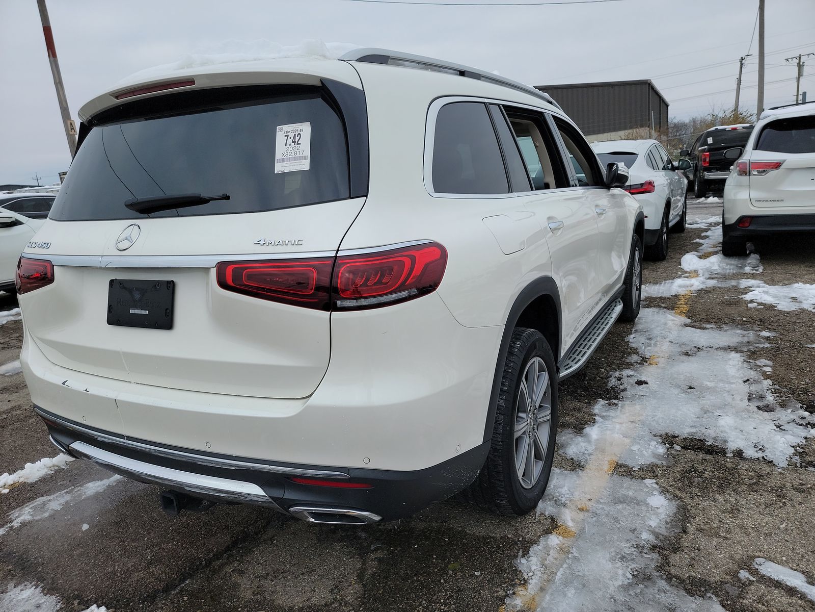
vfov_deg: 56.8
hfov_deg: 71.6
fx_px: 565
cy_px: 306
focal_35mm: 24
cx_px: 408
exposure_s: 1/911
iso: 50
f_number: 1.8
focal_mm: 6.7
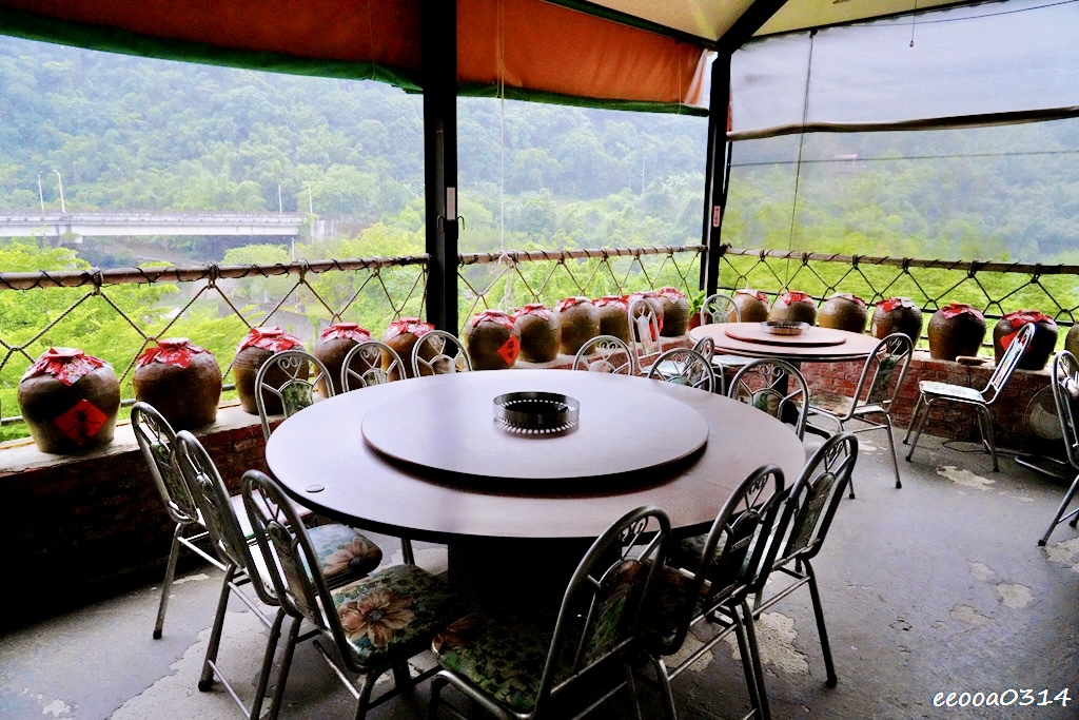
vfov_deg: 53.1
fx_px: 719
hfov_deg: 73.7
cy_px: 360
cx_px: 540
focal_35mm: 24
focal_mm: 24
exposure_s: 1/640
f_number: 8
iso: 6400
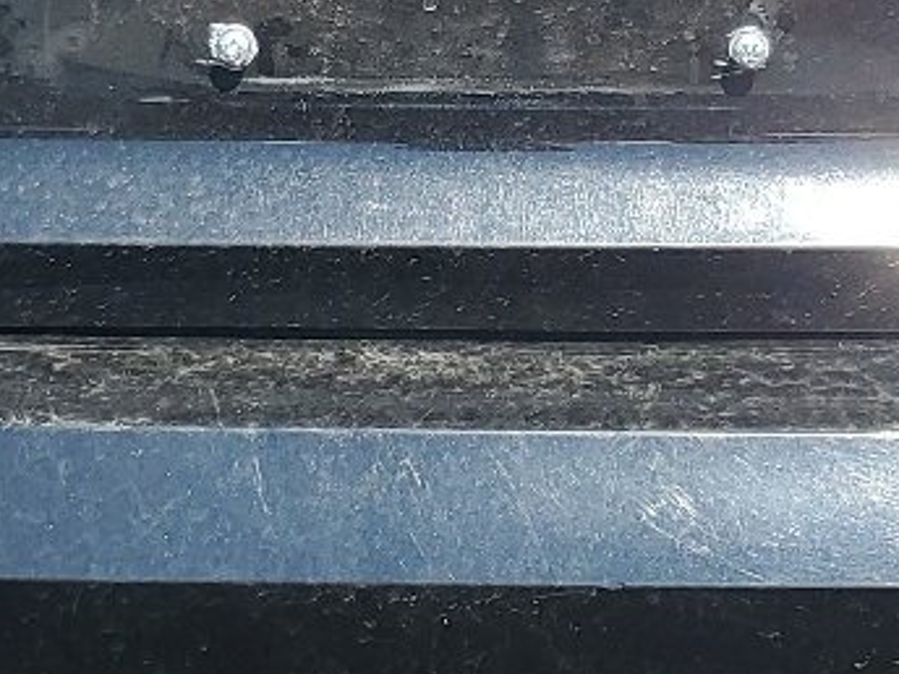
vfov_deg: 12.1
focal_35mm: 121
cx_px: 478
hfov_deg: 16.3
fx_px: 3142
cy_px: -21
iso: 50
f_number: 1.5
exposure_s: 1/2000
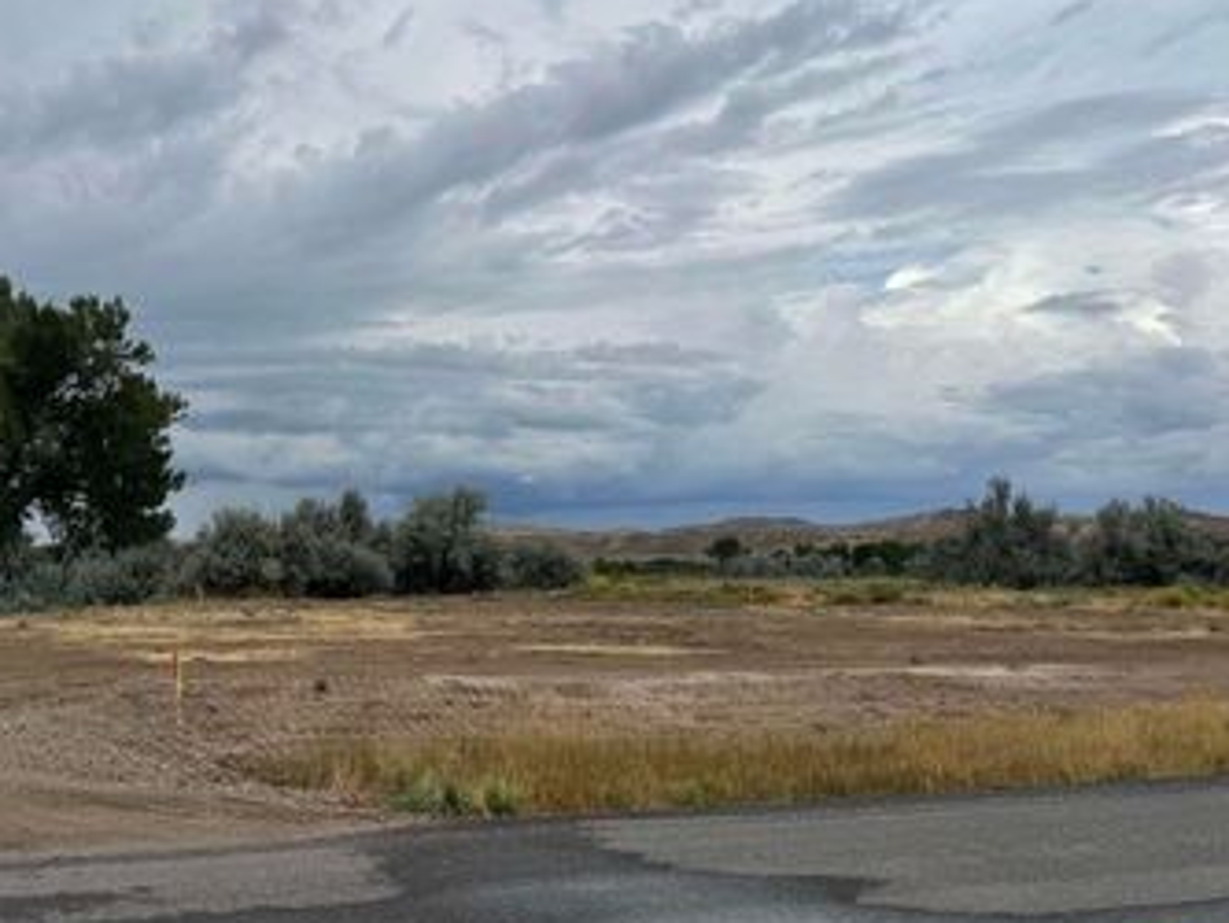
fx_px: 1279
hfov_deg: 49.6
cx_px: 332
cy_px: 482
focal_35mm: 36
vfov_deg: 39.7
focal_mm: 6.76
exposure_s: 1/5814
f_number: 1.78
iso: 80
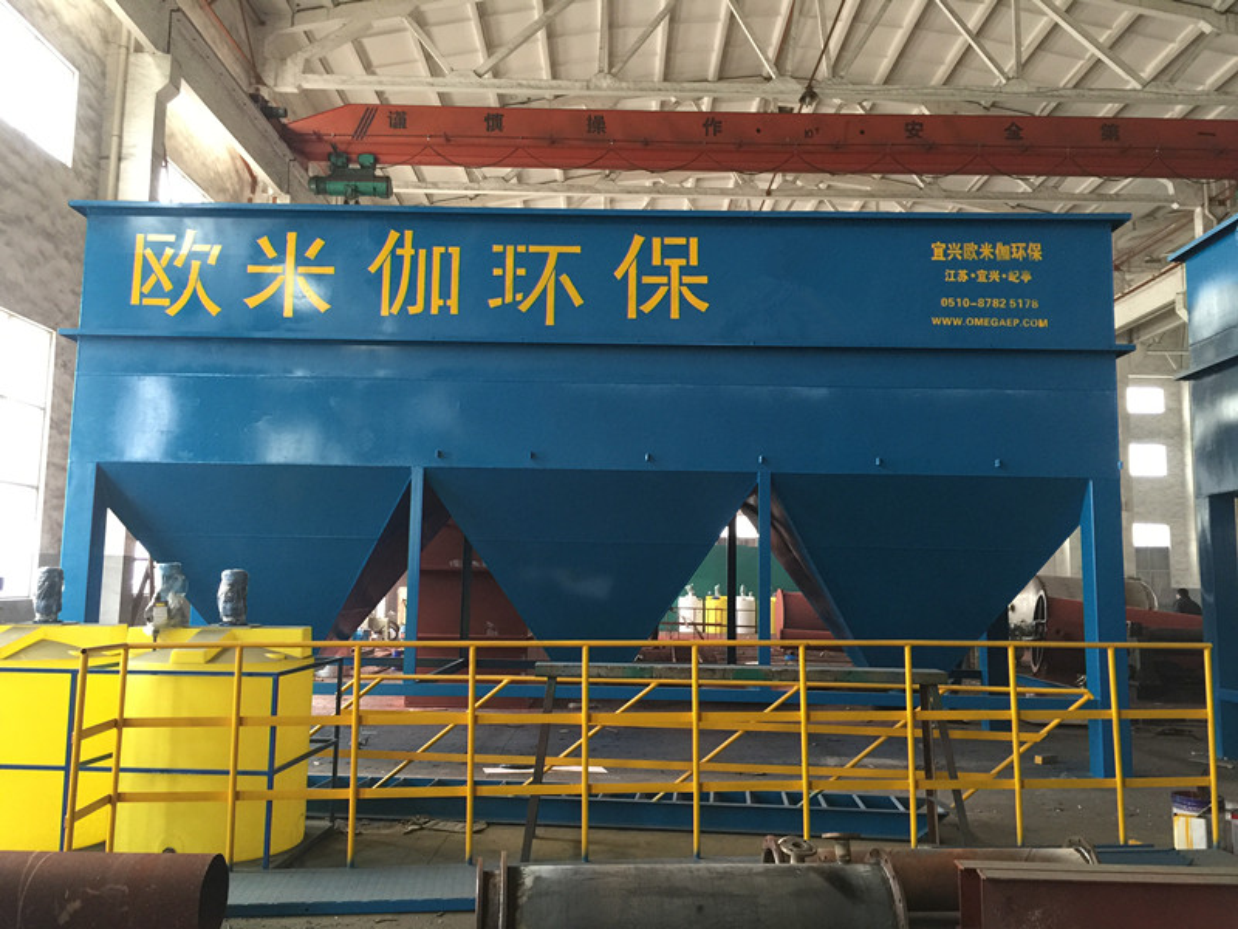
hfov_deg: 61.7
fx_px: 1037
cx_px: 619
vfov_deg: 48.2
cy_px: 464
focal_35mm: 29
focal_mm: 4.15
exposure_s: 1/15
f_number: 2.2
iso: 100
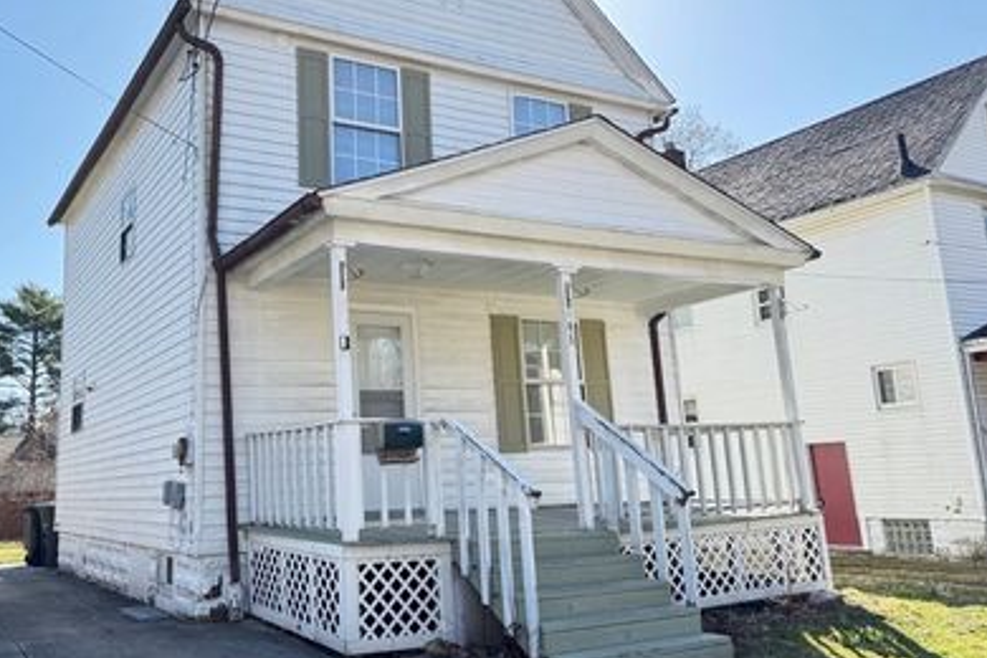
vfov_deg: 41.0
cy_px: 287
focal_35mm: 32
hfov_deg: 57.9
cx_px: 364
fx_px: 877
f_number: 1.78
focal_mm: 6.76
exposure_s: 1/782
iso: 80
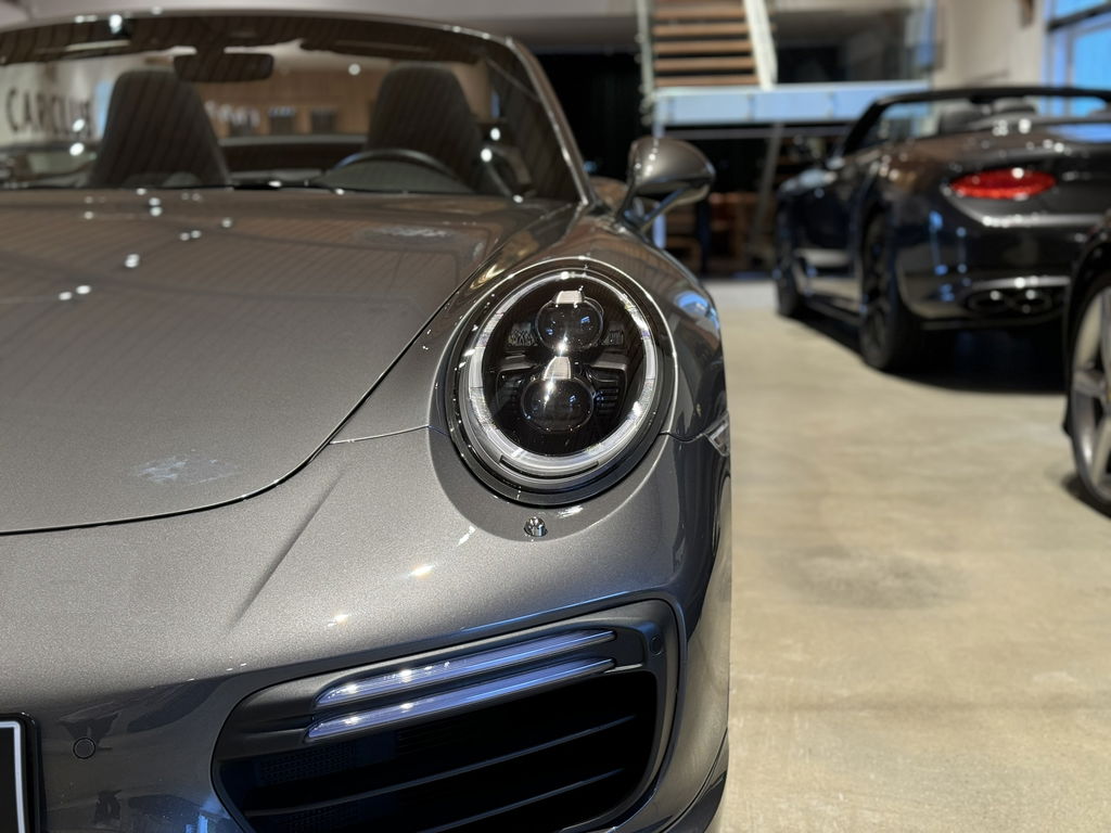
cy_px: 416
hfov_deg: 39.7
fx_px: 1541
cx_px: 556
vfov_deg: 30.3
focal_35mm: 48
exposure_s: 1/50
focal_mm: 6.76
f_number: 1.78
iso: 160
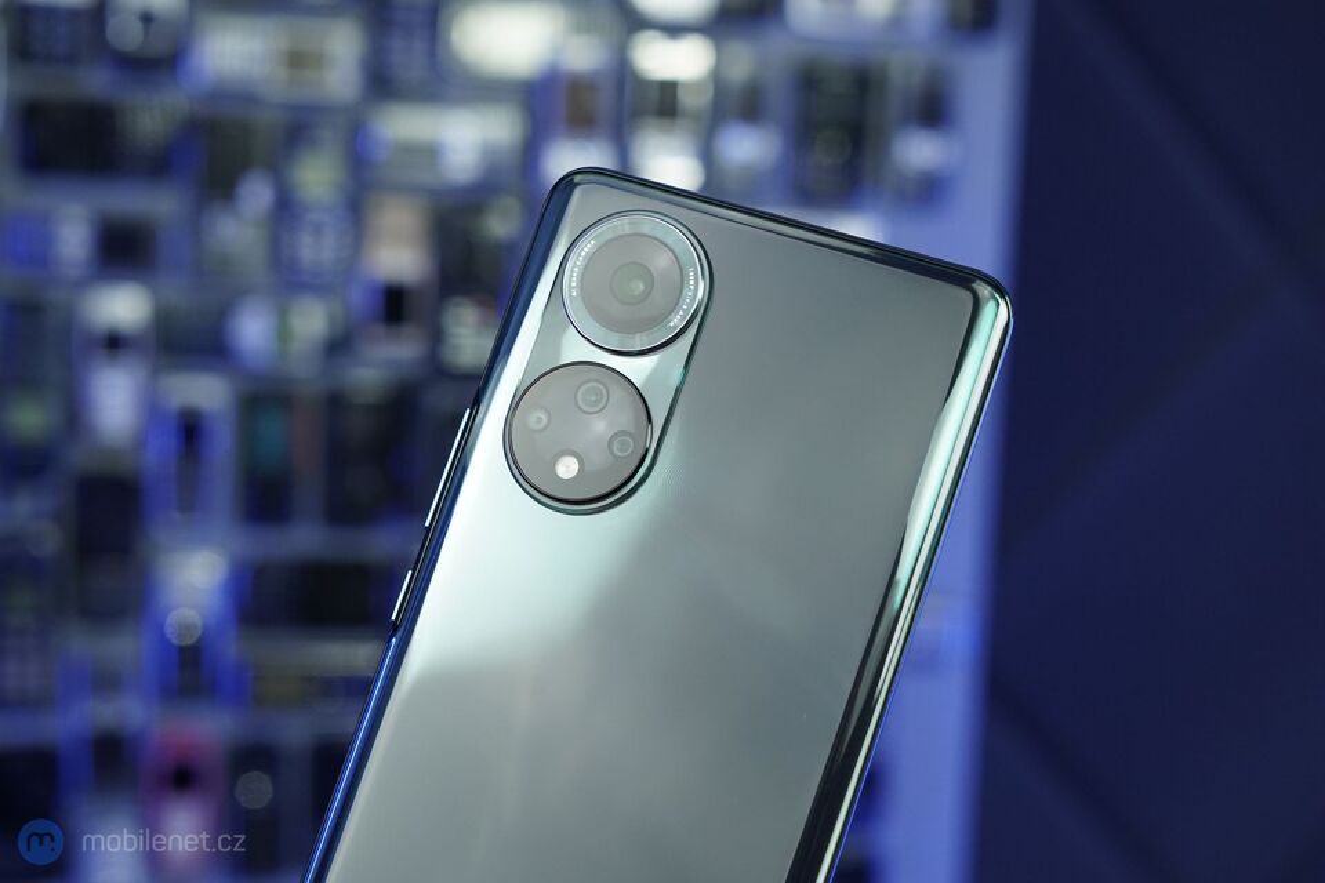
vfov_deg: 28.1
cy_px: 442
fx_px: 1767
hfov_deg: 41.1
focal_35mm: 48
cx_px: 662
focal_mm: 48
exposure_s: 1/160
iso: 1600
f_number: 6.3
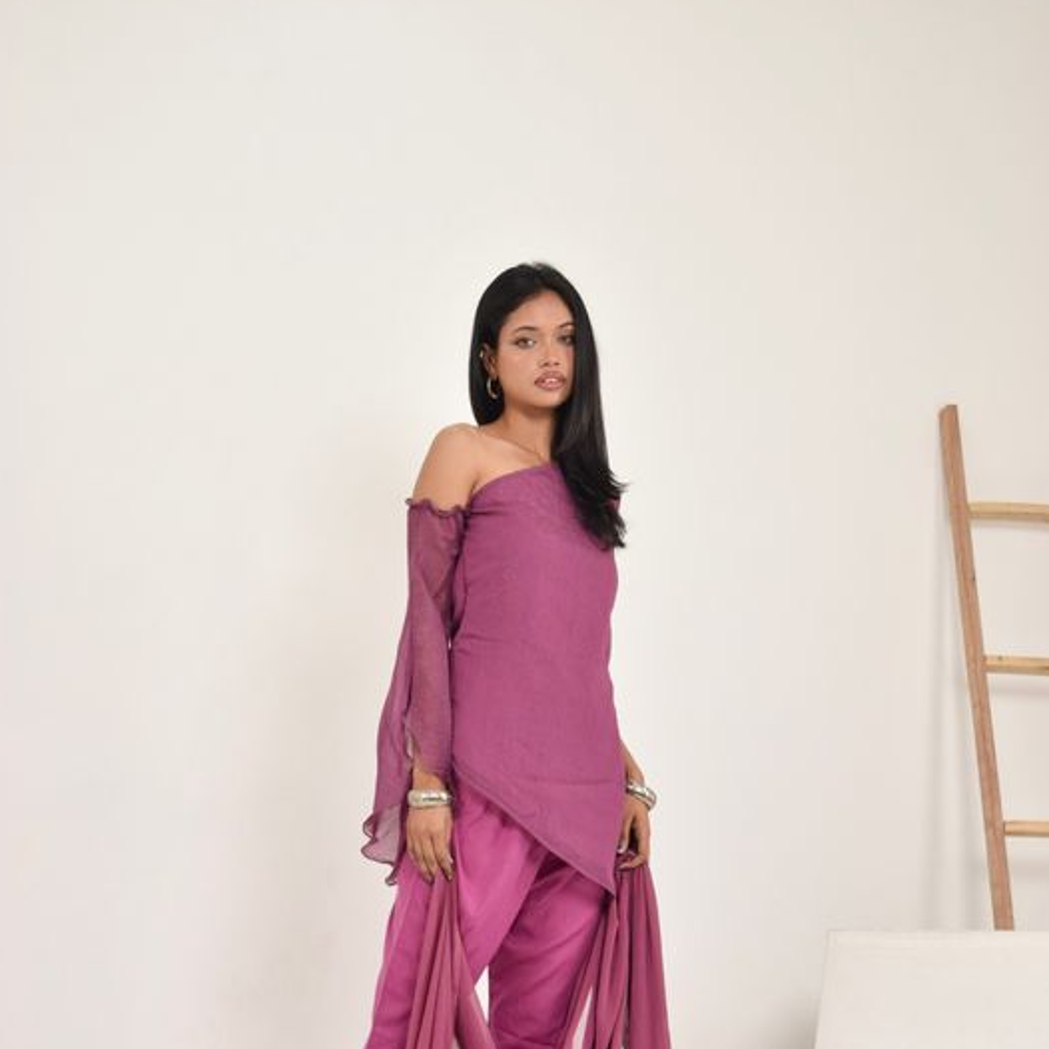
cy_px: 708
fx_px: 2126
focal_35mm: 62
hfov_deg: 27.7
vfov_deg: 27.5
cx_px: 524
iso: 400
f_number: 5.6
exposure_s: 1/200
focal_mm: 32
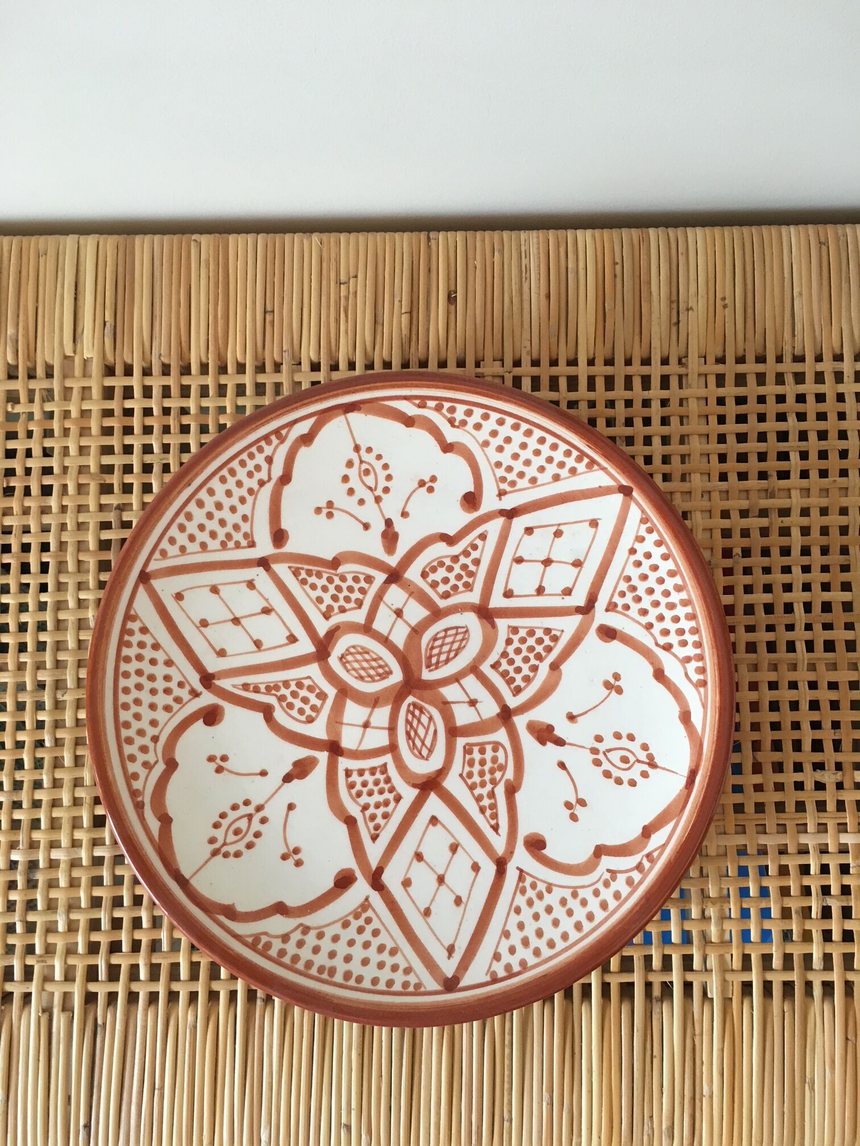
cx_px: 430
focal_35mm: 29
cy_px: 573
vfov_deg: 61.7
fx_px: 961
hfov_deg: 48.2
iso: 100
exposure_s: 1/33
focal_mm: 4.15
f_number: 2.2
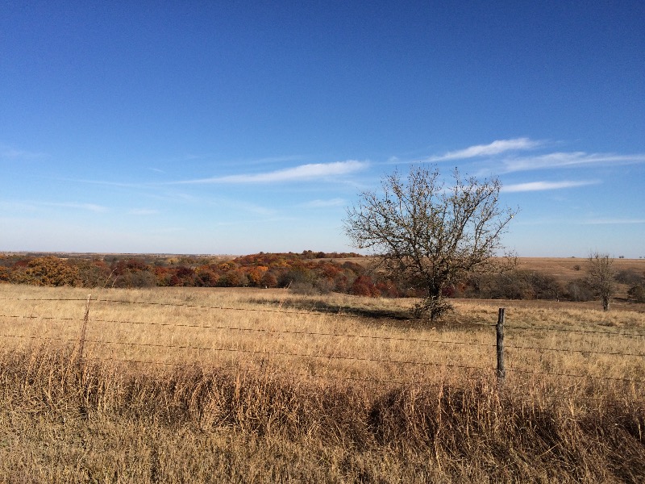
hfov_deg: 61.7
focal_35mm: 29
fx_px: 540
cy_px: 242
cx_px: 322
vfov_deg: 48.2
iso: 32
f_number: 2.2
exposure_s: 1/3165
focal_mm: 4.15
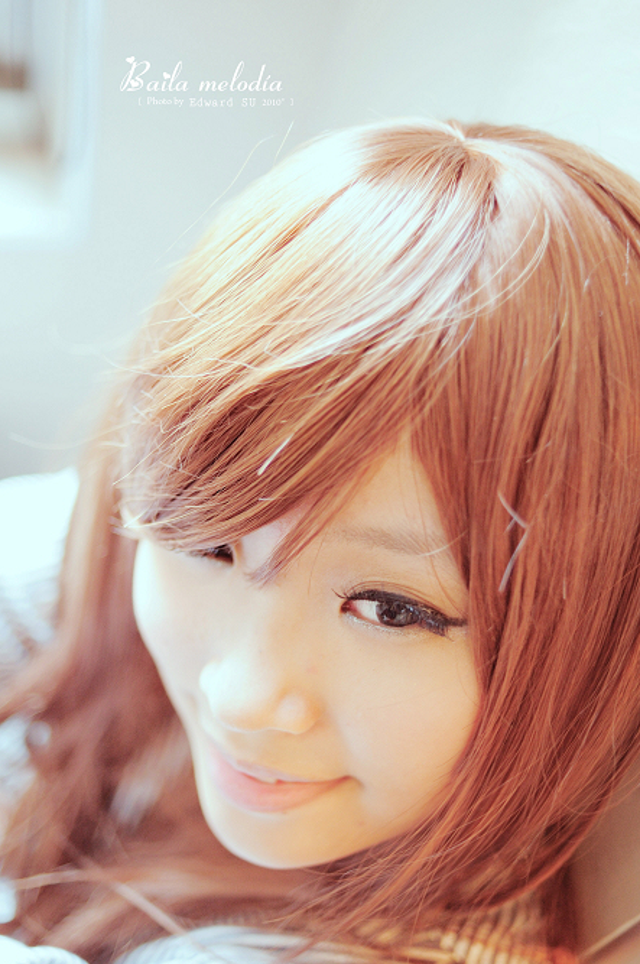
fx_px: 1123
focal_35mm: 42
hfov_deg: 31.8
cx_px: 273
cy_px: 509
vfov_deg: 46.4
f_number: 2
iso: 1250
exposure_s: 1/40
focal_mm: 35
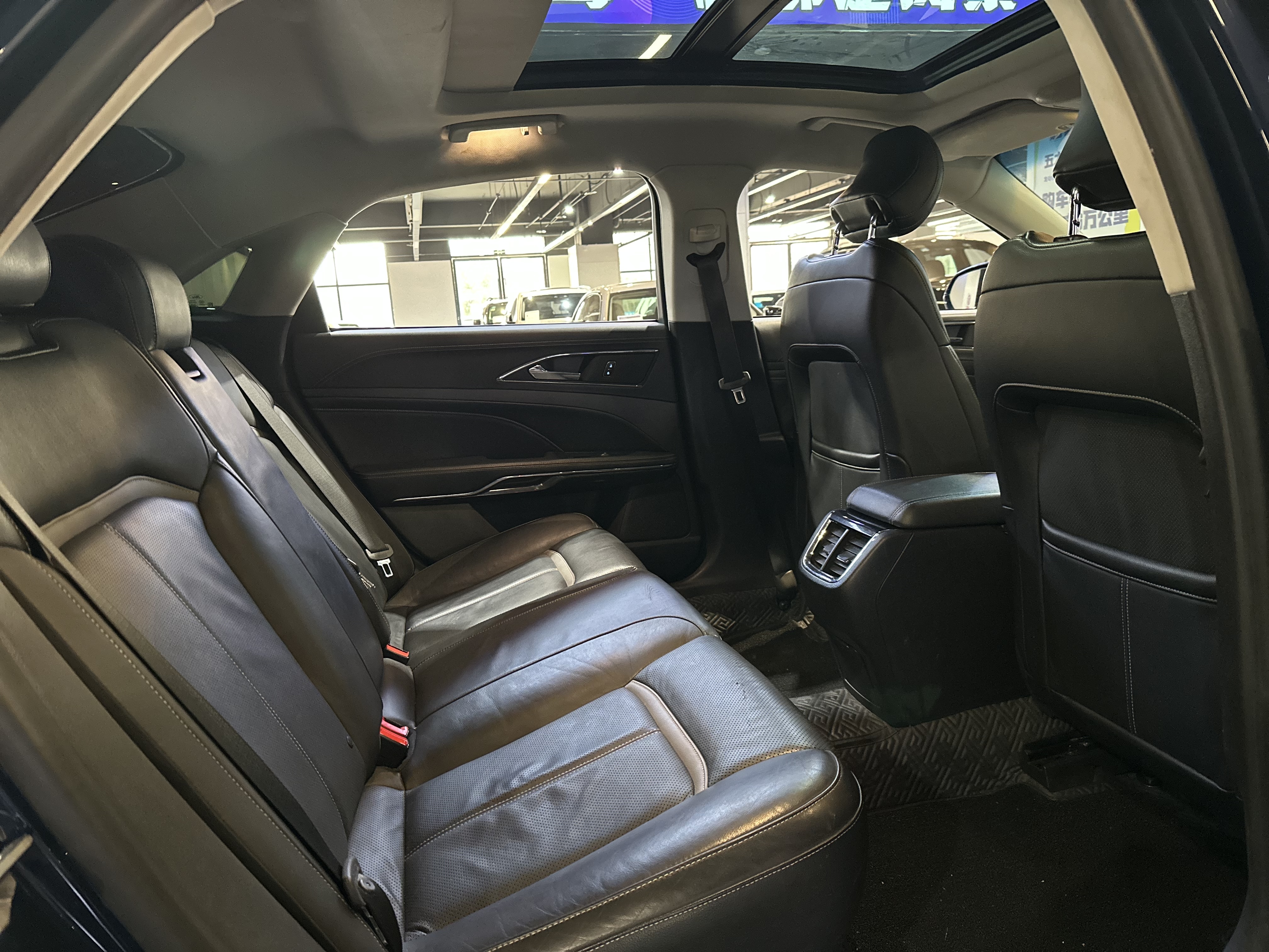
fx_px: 880
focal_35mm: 24
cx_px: 634
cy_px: 476
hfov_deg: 71.6
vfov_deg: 56.8
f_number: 1.78
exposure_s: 1/39
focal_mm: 6.86
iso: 1000
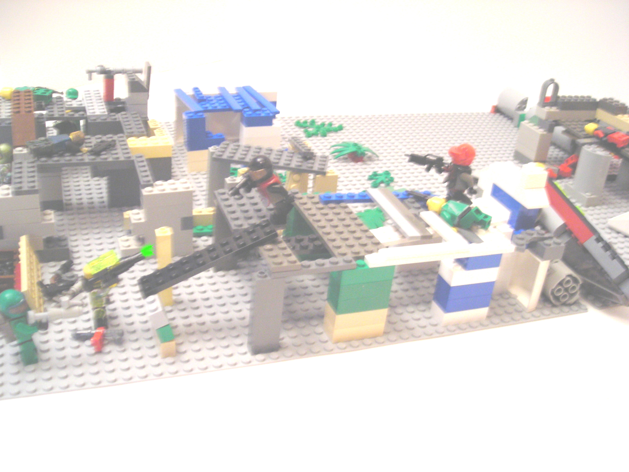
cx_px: 314
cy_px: 236
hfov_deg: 49.0
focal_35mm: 38
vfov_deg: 37.7
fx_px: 690
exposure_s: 1/15.6
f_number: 3.2
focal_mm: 6.3
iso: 200
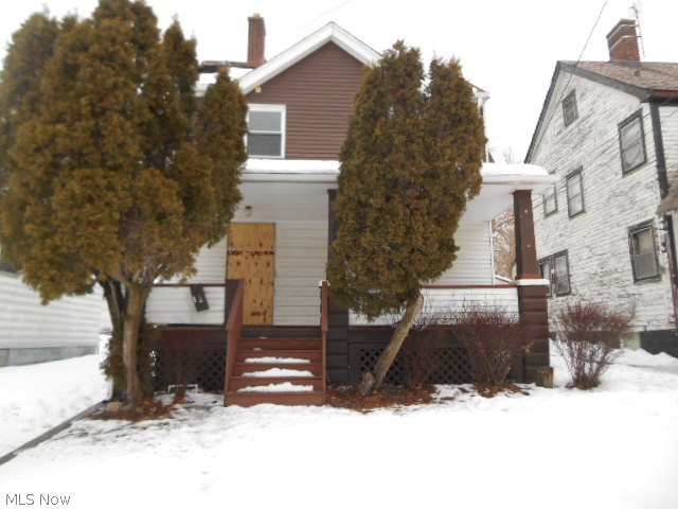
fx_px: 509
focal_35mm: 26
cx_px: 339
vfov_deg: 53.1
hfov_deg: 67.3
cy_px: 254
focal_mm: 4.7
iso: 180
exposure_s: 1/250
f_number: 3.4
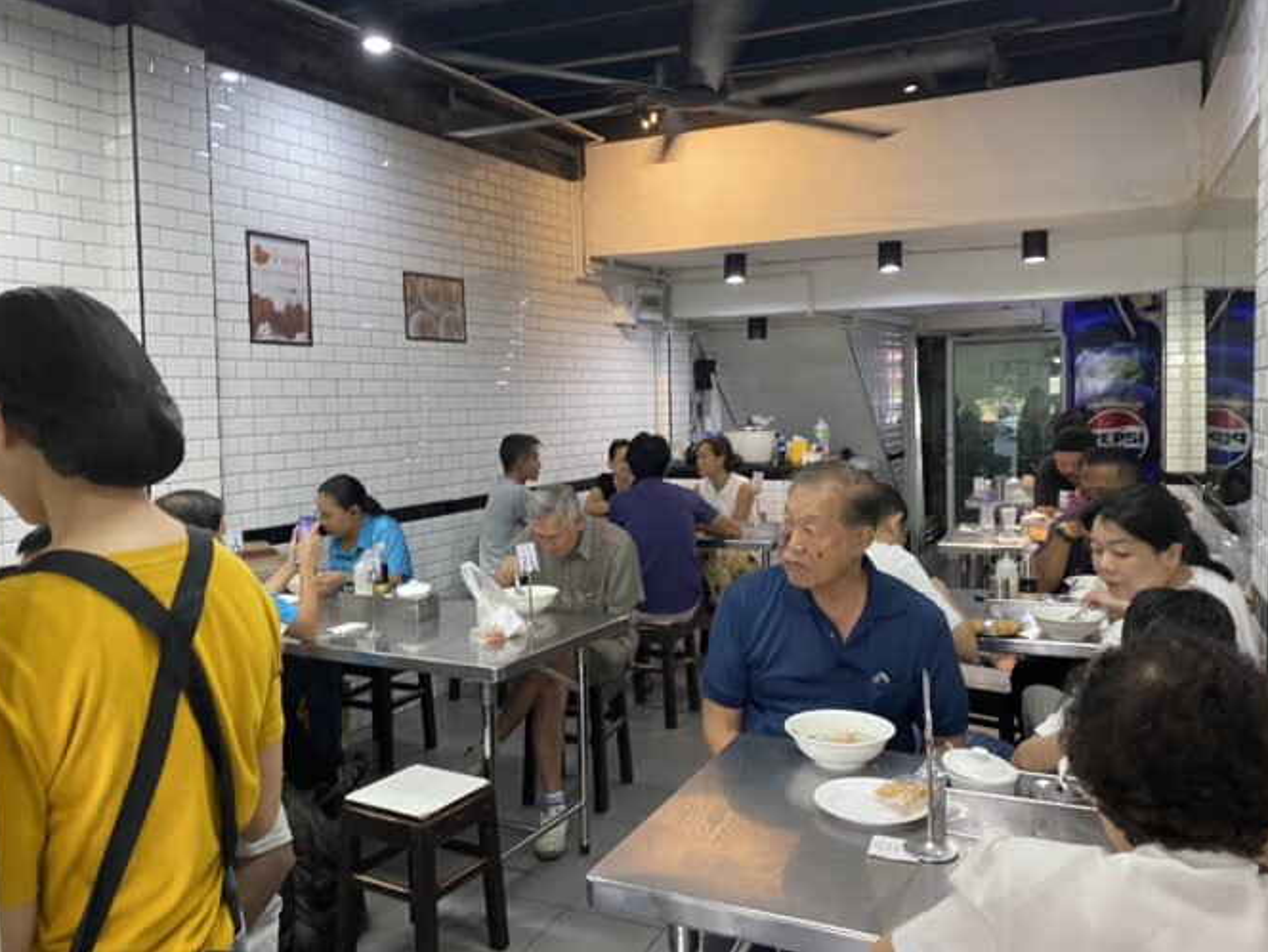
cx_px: 634
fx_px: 990
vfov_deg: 51.4
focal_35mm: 27
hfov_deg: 65.3
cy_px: 460
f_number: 1.8
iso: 200
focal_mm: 4.25
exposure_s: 1/50
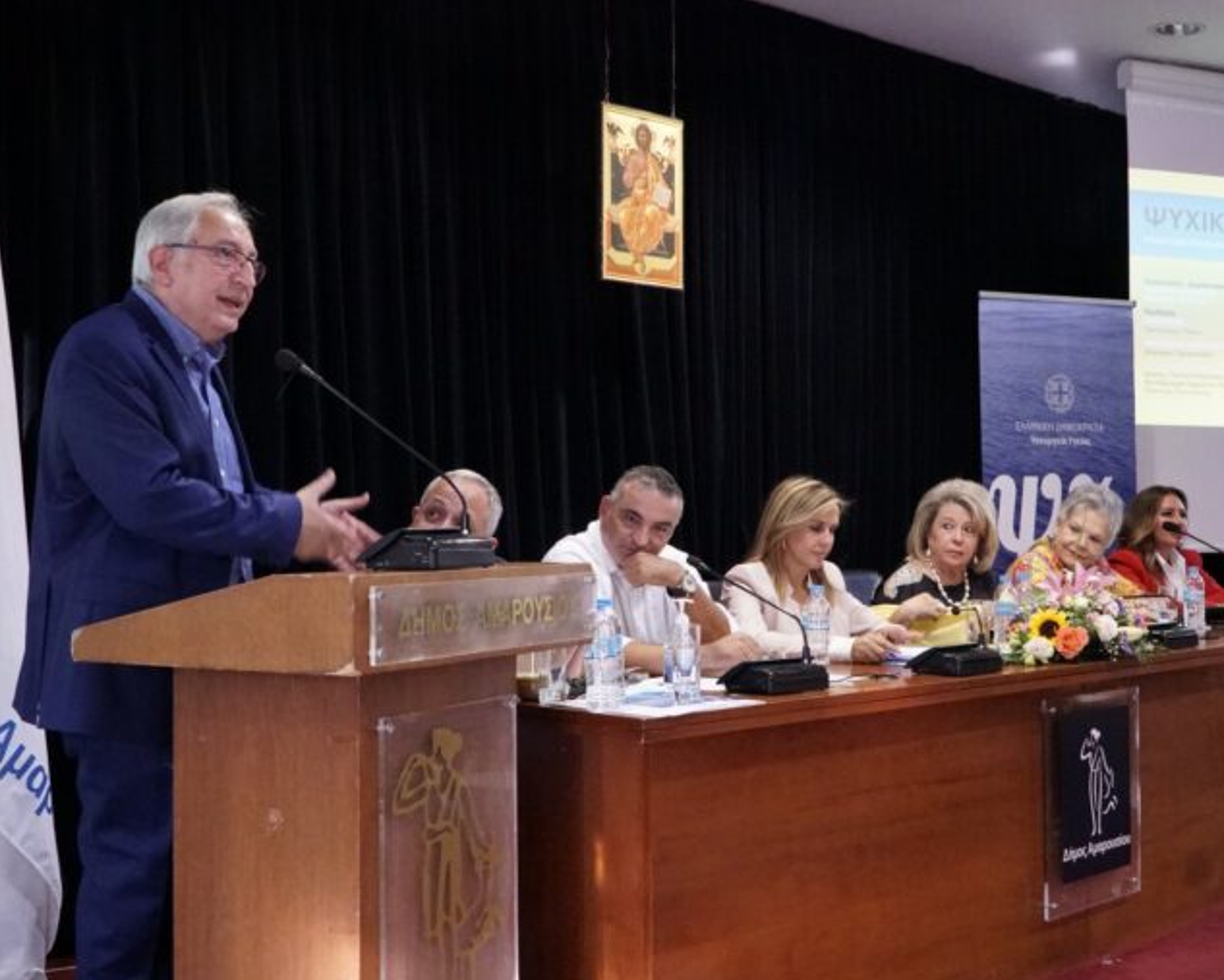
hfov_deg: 44.8
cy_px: 492
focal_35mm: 41
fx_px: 1486
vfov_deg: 36.5
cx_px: 615
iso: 10000
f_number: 7.1
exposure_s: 1/80
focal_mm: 24
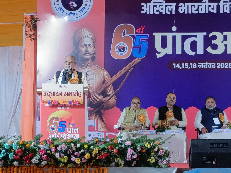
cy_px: 86
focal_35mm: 110
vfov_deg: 13.5
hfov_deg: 17.9
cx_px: 116
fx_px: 734
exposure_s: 1/101
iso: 234
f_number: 1.5
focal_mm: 4.94
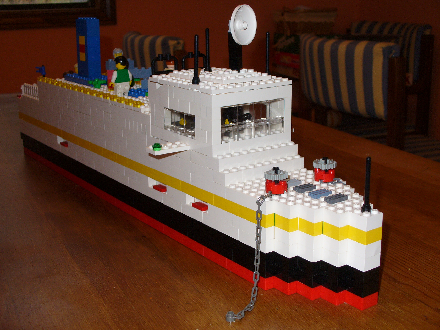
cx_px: 220
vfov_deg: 30.3
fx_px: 610
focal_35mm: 48
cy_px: 165
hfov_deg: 39.7
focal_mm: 7.9
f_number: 3
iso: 100
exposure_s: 1/60
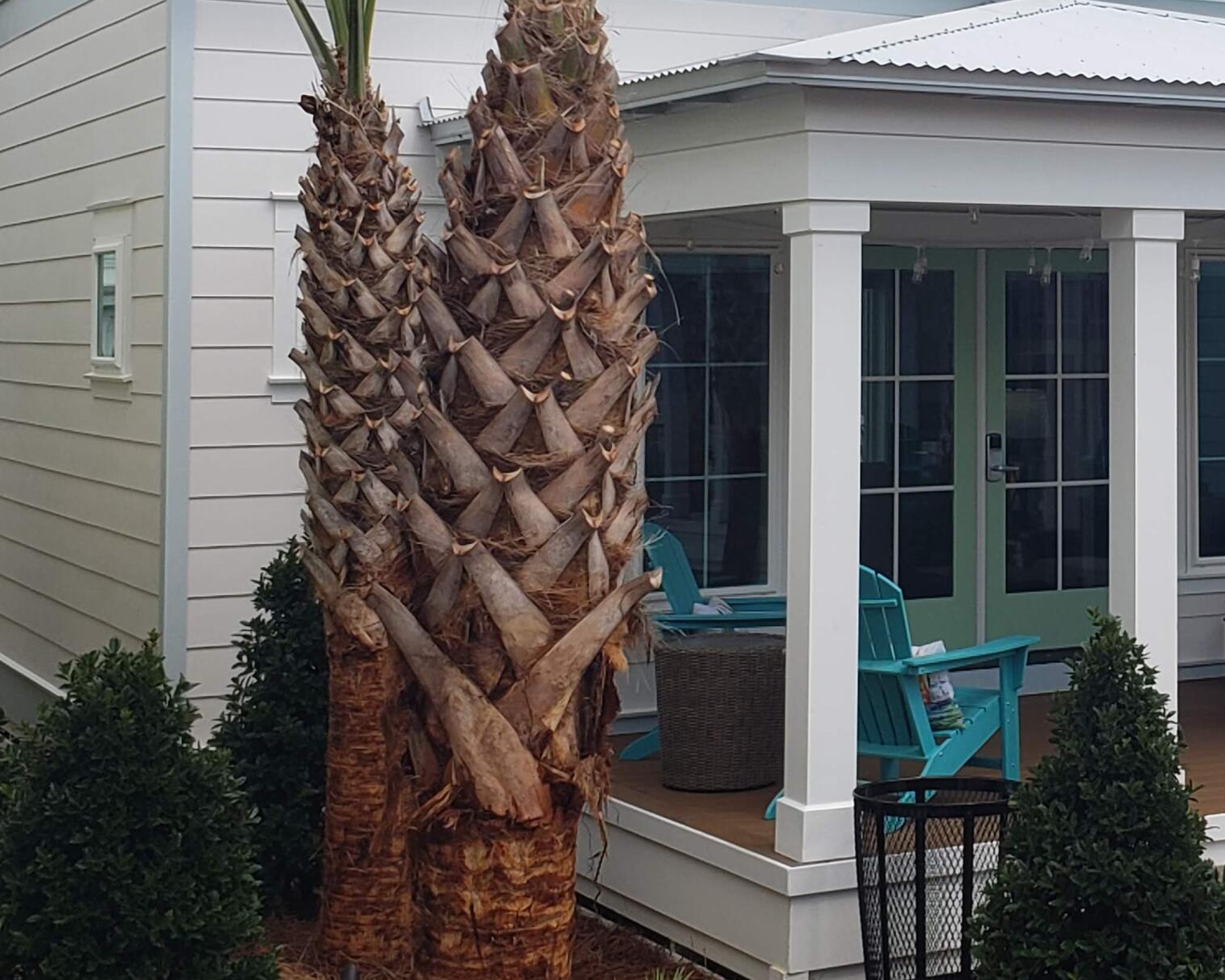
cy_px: 219
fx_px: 1813
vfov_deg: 29.7
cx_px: 1066
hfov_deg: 35.5
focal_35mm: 50
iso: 50
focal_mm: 4.3
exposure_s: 1/1099
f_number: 2.4
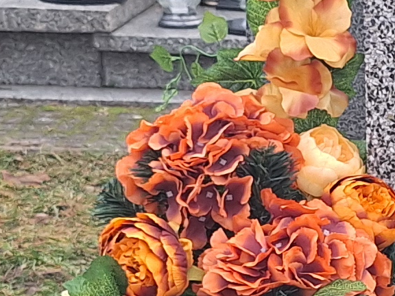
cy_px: 324
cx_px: 599
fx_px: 1860
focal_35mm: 163
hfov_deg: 11.6
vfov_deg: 9.0
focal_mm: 5.54
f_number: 1.8
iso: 50
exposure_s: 1/100
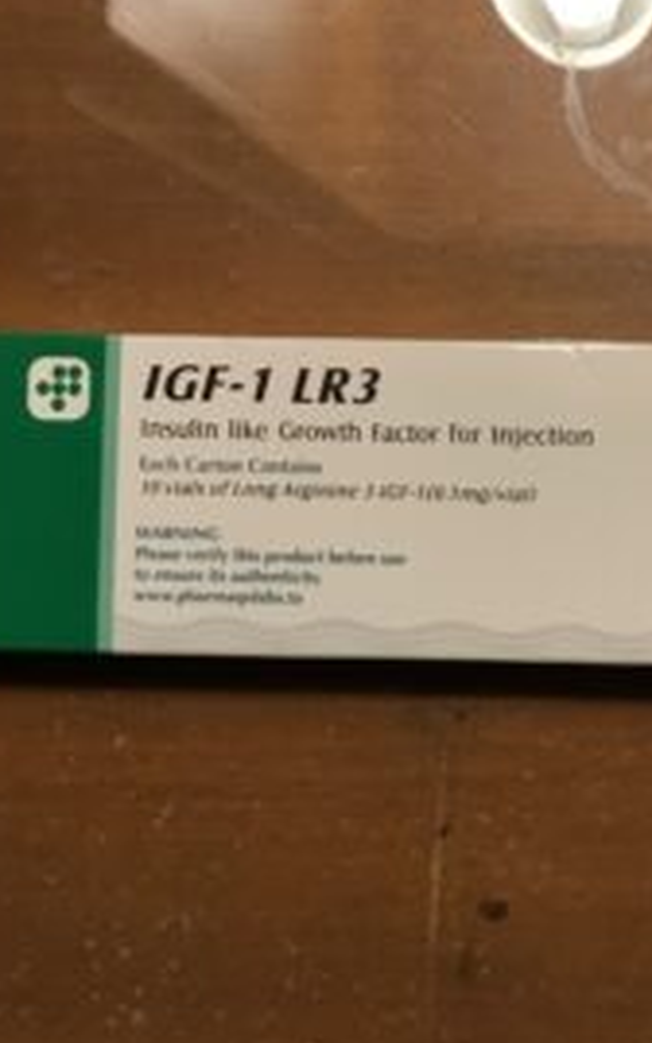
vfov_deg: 33.4
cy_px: 423
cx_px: 615
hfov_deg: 20.7
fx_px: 1735
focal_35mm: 61
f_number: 2.4
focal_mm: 3.3
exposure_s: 1/30
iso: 50
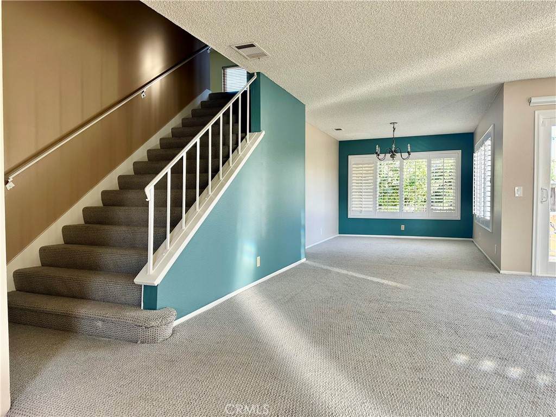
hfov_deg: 71.6
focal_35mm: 24
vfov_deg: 56.8
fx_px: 385
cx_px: 278
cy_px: 208
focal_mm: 6.86
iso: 100
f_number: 1.78
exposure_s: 1/121
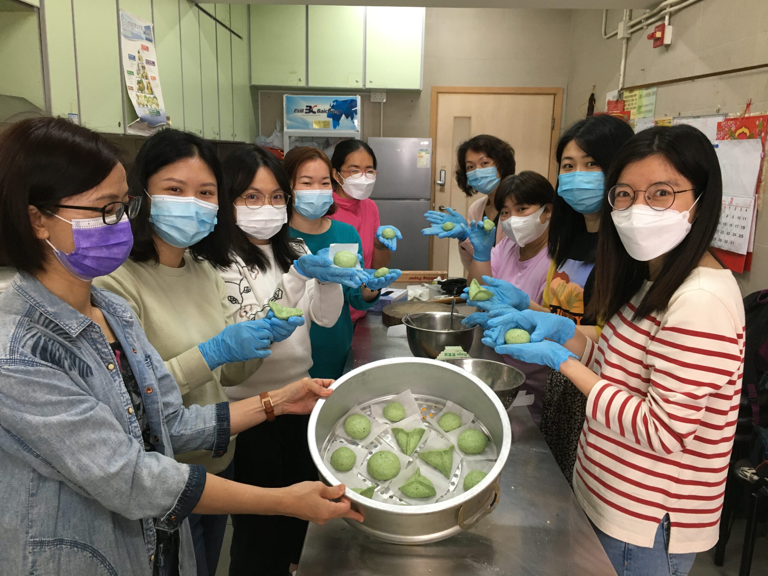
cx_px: 384
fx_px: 643
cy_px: 288
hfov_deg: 61.7
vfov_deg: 48.2
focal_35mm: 29
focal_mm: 4.15
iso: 125
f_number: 2.2
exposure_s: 1/33
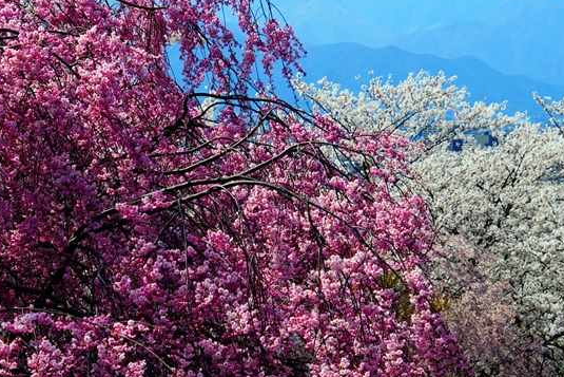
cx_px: 238
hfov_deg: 16.0
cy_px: 121
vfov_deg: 10.7
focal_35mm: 128
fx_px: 2002
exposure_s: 1/250
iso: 100
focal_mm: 57
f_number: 8
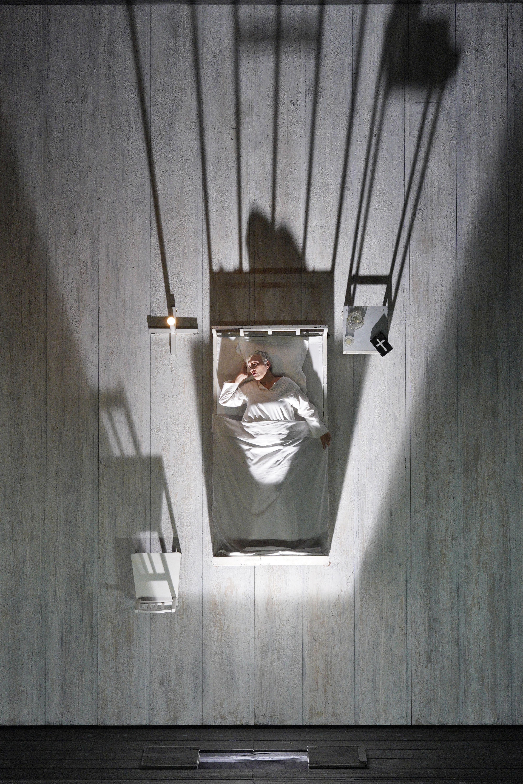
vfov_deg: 14.0
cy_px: 392
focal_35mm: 147
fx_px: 3203
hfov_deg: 9.3
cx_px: 262
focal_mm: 147
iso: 5000
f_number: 6.3
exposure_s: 1/250
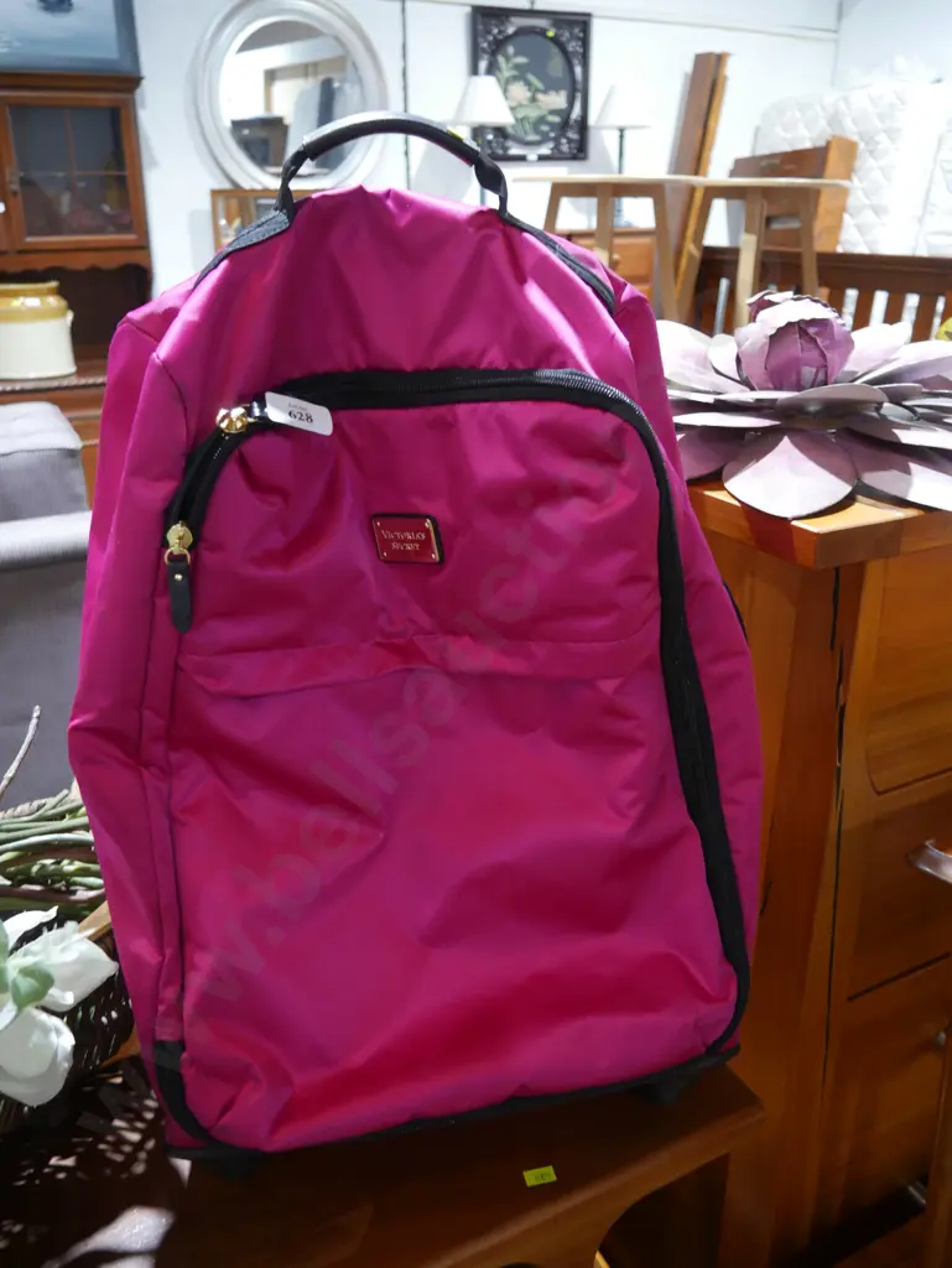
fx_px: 1026
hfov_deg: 49.8
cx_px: 476
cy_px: 634
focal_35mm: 28
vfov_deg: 63.4
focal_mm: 14
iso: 1000
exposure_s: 1/60
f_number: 3.5
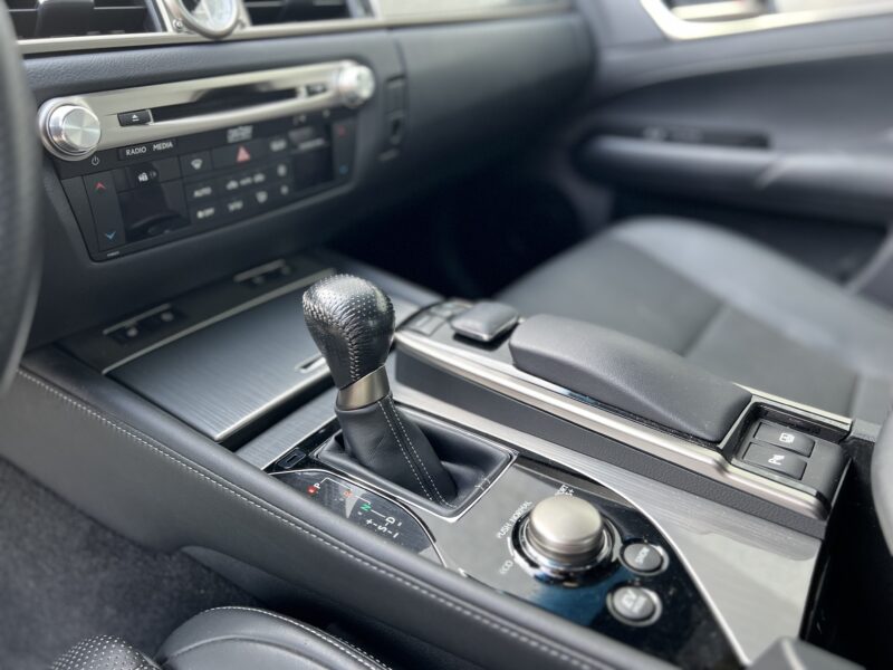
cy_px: 335
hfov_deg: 67.3
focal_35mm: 26
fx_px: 671
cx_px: 446
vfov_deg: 53.1
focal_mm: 5.7
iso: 160
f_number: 1.5
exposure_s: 1/60
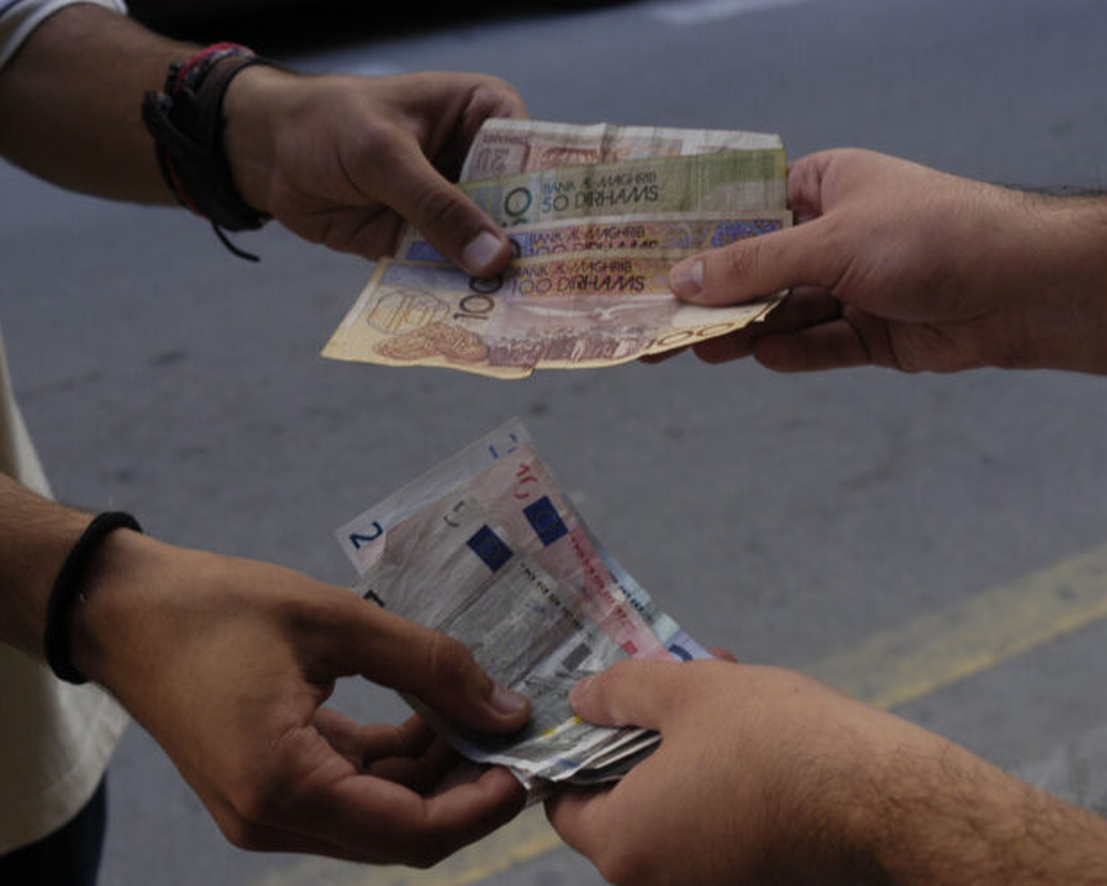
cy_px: 442
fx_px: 1952
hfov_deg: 31.7
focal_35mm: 60
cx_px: 550
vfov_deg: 25.6
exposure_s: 1/80
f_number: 5.6
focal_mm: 35
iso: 400
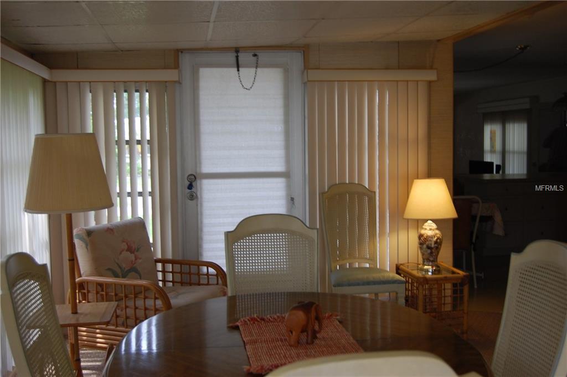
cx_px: 284
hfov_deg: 49.6
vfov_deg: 34.1
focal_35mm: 39
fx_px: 613
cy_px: 188
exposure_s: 1/80
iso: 400
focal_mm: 26
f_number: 4.5
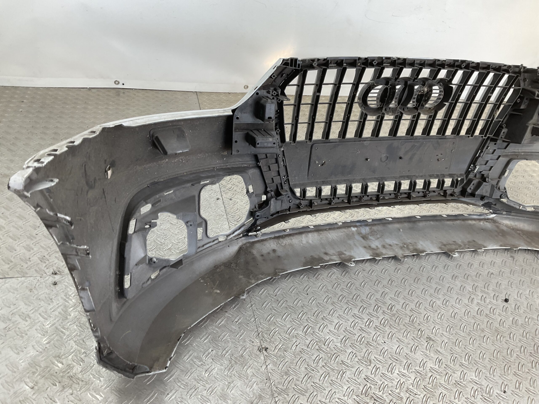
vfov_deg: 48.2
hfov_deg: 61.7
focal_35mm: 29
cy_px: 202
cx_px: 270
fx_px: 452
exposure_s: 1/120
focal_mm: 3
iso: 25
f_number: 1.8
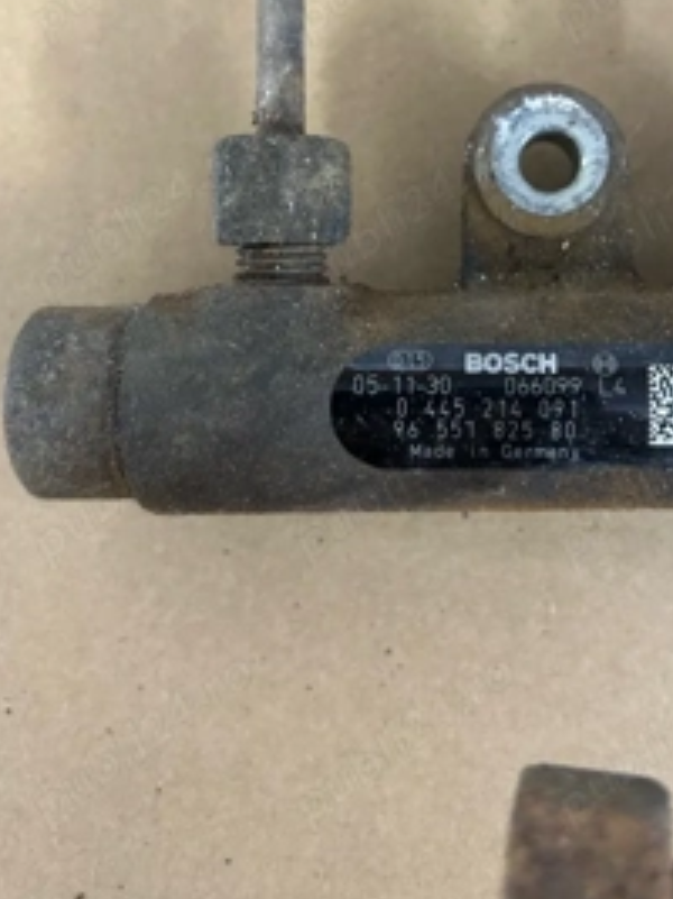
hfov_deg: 36.3
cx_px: 471
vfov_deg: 46.6
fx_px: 1012
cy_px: 256
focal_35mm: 39
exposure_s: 1/33
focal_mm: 5.7
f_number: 1.5
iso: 400
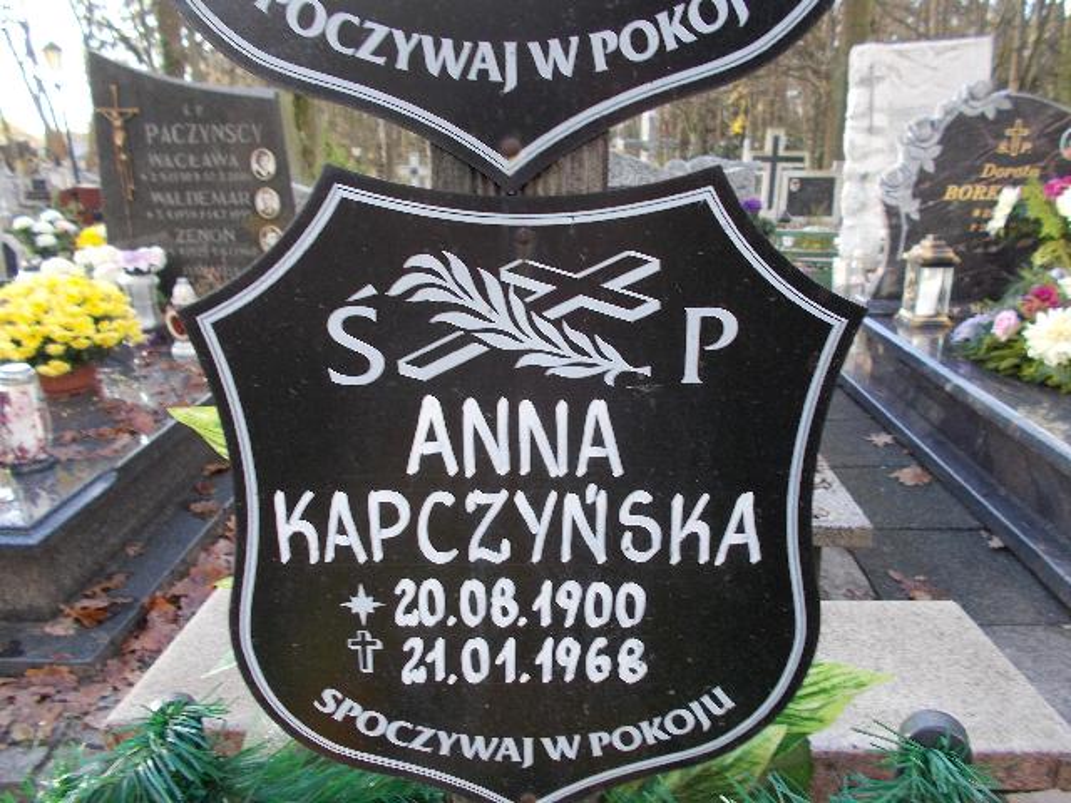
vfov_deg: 53.1
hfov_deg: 67.3
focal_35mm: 26
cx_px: 536
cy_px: 402
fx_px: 804
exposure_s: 1/40
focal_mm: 4.6
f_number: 3.2
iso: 80
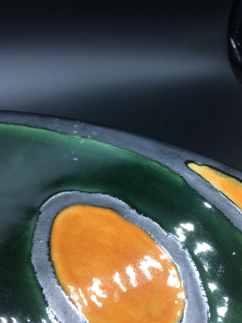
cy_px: 162
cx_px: 121
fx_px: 270
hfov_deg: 48.2
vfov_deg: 61.7
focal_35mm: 29
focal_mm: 4.15
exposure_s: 1/50
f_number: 2.2
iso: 40
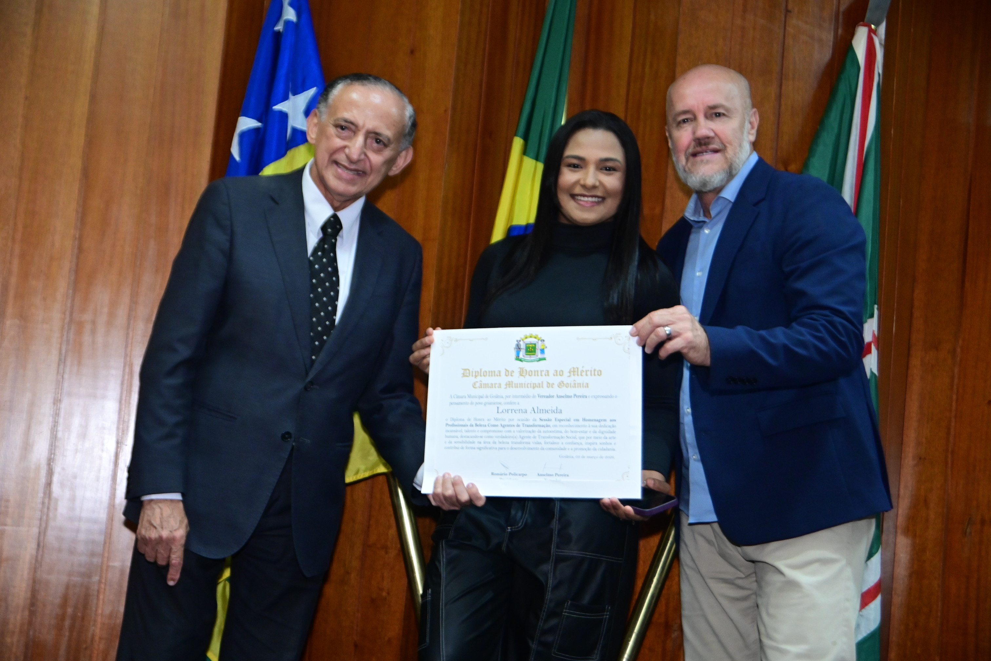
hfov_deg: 36.2
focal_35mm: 55
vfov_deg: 24.6
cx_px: 496
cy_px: 330
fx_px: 1514
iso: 5000
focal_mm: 55
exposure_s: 1/250
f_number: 5.6
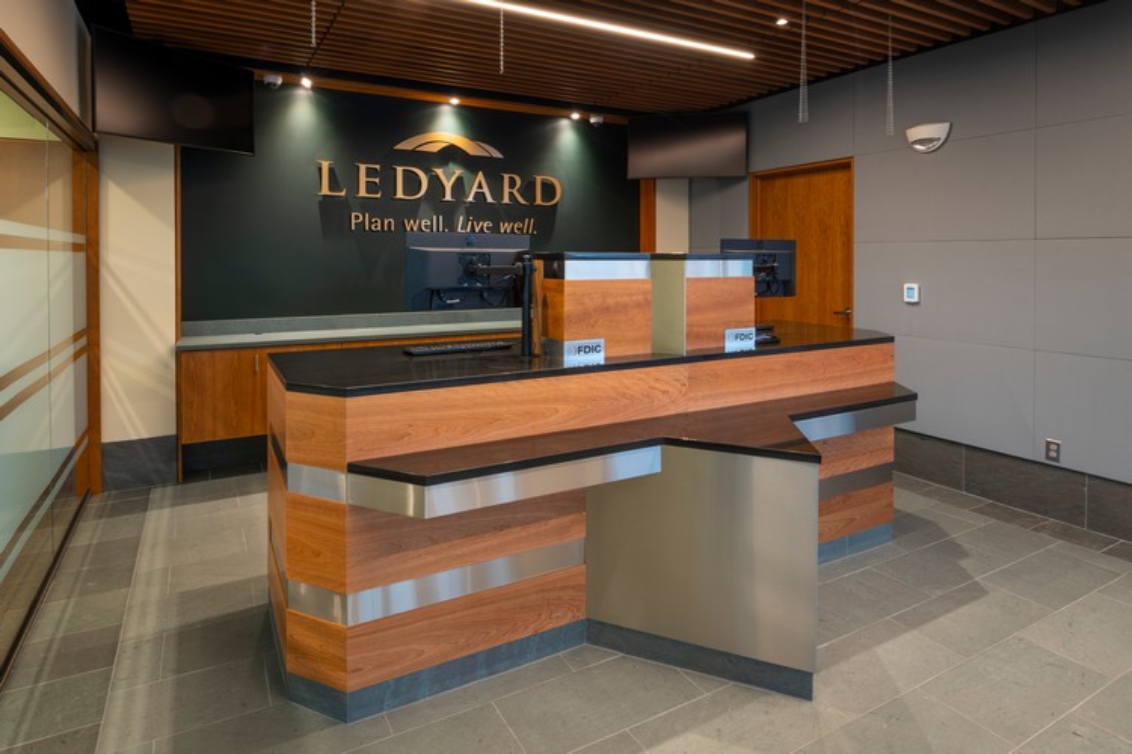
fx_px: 597
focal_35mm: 19
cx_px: 566
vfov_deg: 64.6
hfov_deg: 86.9
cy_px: 377
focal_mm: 19
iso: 200
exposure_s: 1/1.43
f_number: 13
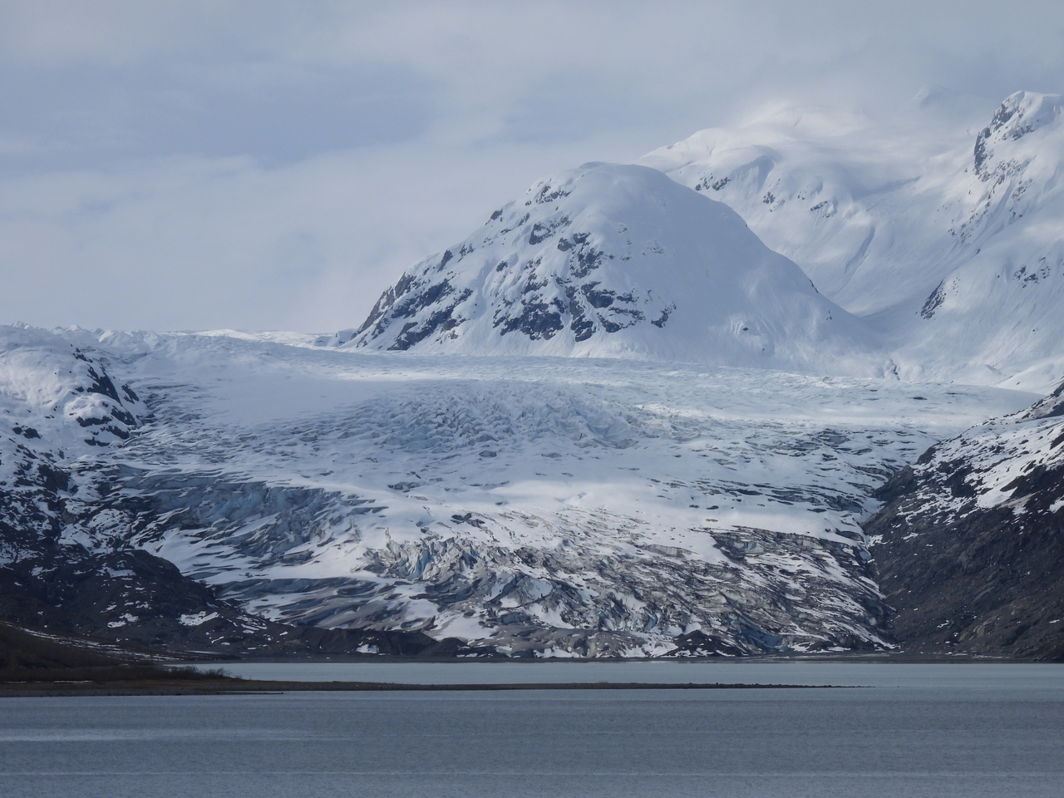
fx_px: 6147
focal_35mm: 200
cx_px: 532
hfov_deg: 9.9
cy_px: 399
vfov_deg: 7.4
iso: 100
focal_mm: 35.7
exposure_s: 1/1600
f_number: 6.3
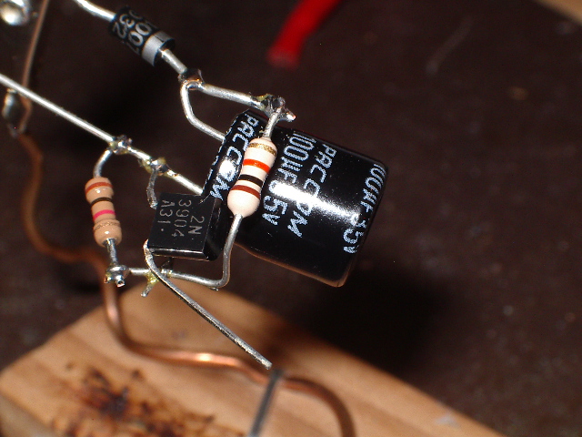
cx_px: 291
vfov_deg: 13.0
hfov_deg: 17.3
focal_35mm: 114
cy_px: 218
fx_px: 1917
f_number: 9
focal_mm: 17.4
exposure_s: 1/125
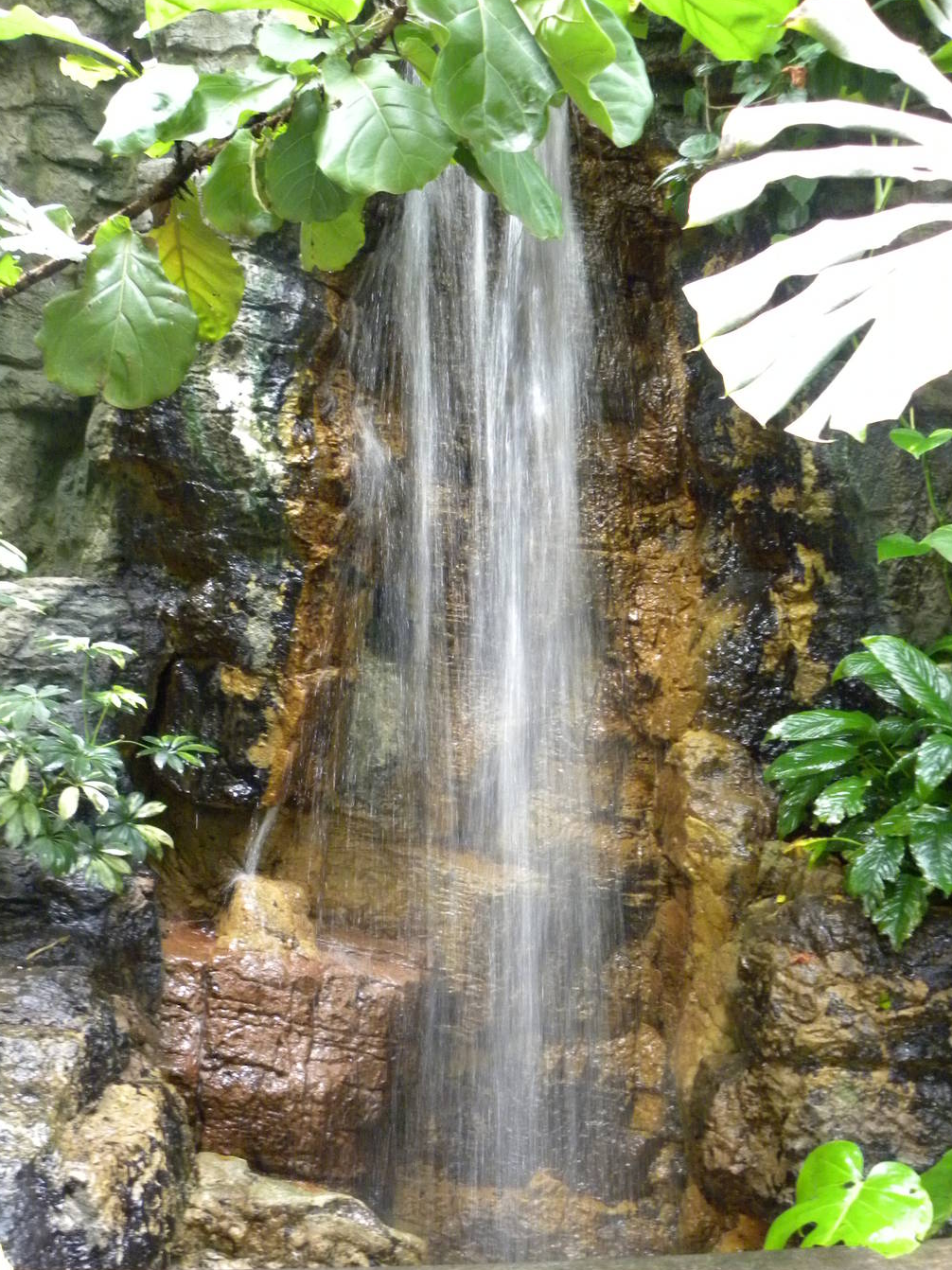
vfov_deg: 58.2
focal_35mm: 31
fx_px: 1137
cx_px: 486
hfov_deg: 45.4
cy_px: 714
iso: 406
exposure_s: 1/9.6
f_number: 2.8
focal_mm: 4.6
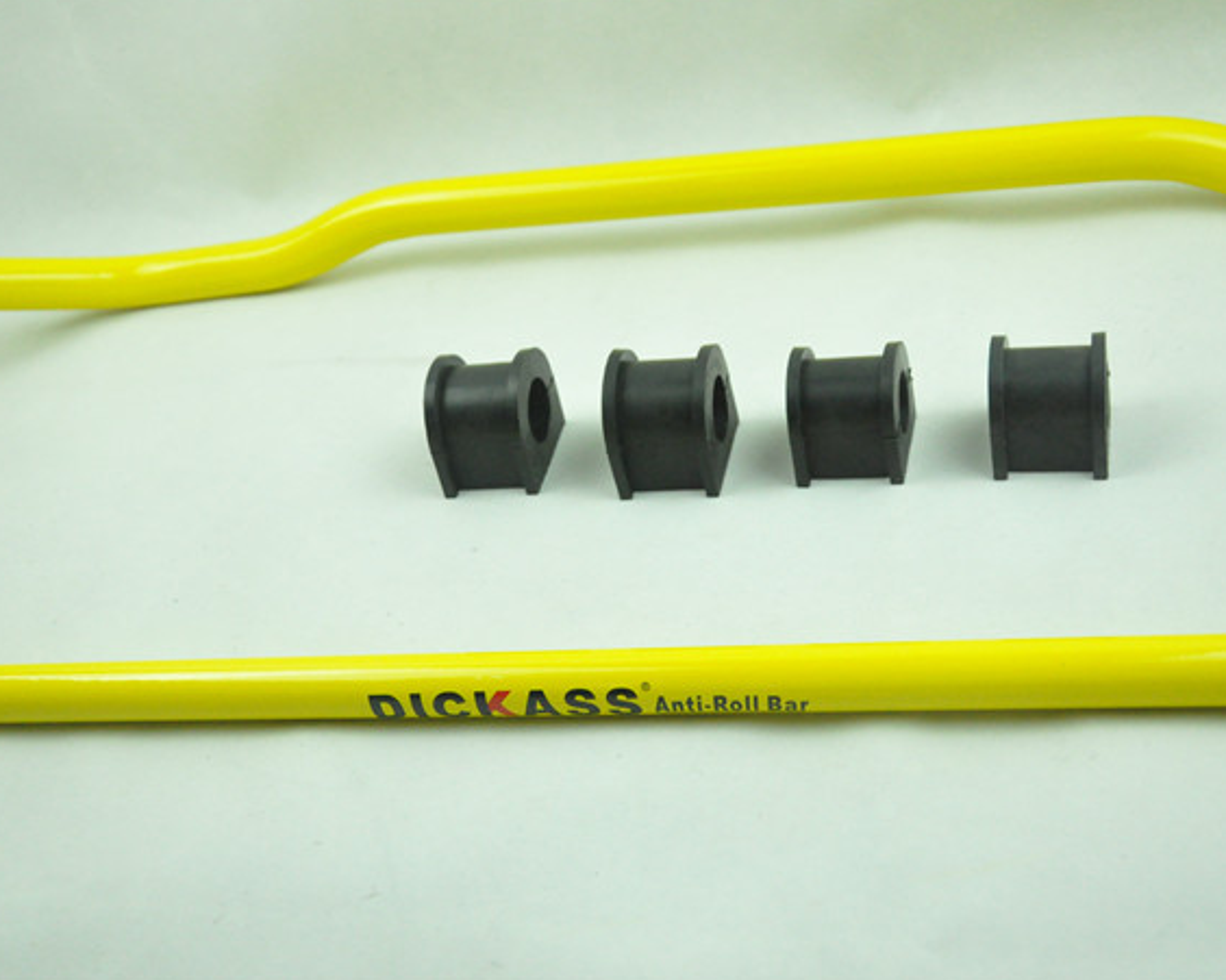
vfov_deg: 34.5
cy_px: 489
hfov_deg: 42.4
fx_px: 1581
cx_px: 591
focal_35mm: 44
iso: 3200
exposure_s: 1/640
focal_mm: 25
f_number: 5
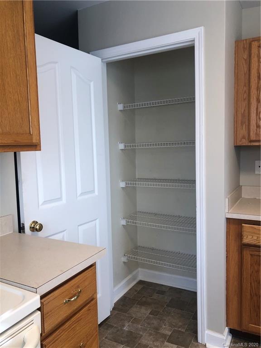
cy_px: 174
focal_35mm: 28
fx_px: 281
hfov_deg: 49.7
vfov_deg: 63.4
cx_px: 130
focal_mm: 3.99
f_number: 1.8
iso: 64
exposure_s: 1/120
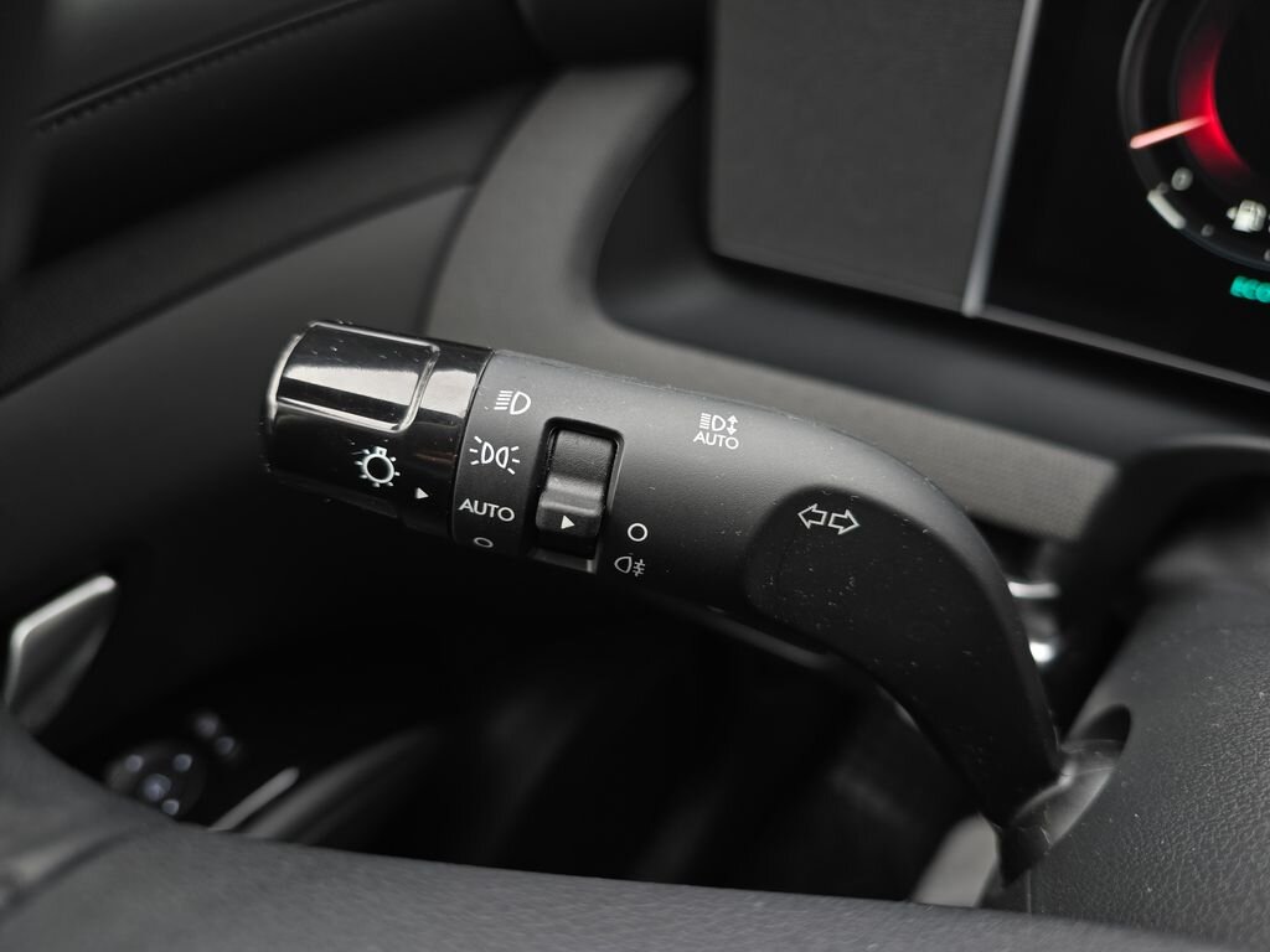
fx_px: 844
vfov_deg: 58.9
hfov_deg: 73.9
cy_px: 476
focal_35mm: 23
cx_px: 635
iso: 64
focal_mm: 6.3
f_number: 1.7
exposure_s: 1/52
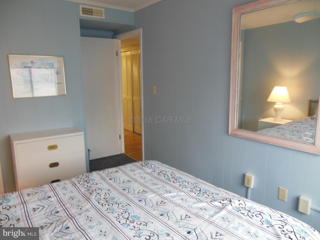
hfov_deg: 69.4
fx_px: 231
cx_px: 160
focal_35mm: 25
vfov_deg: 54.9
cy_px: 120
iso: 160
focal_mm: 4.5
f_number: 3.2
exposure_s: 1/30
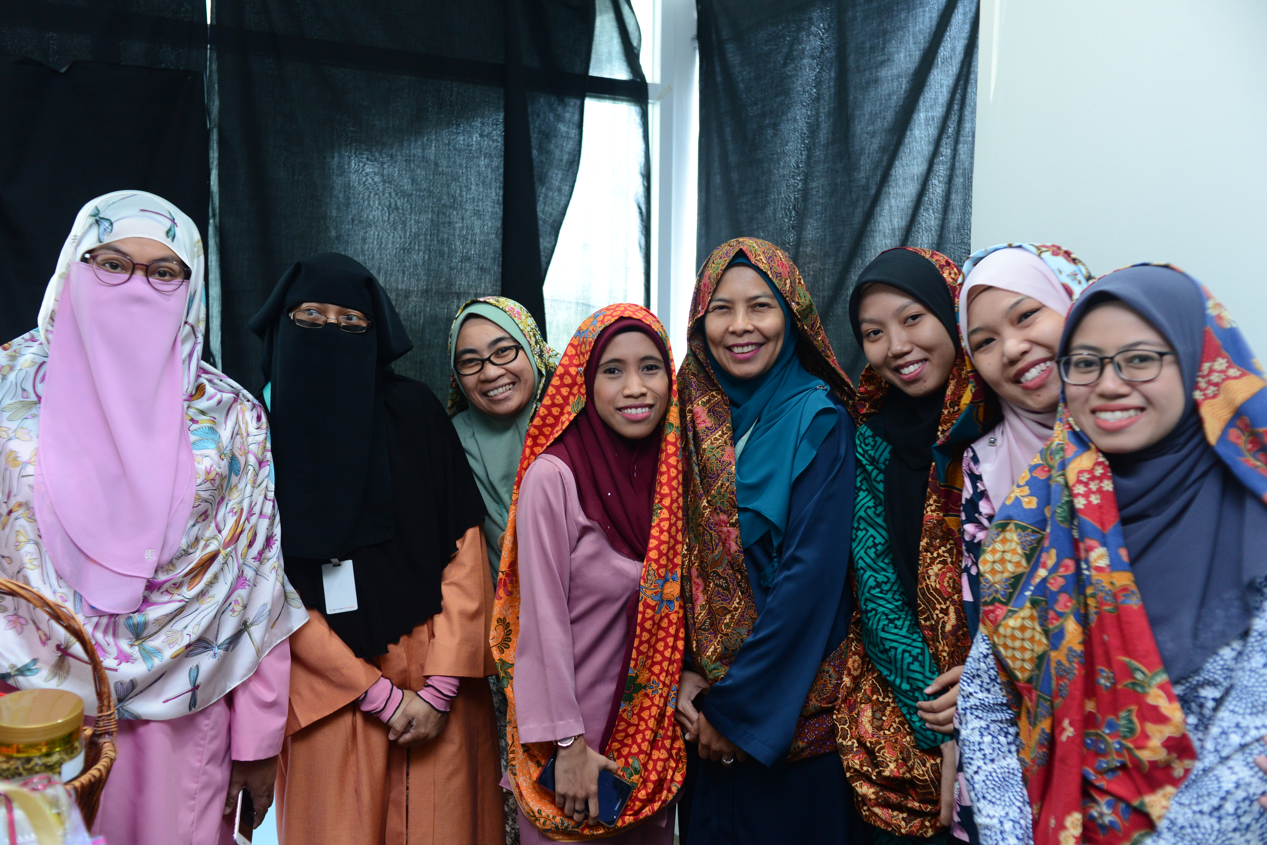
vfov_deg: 37.9
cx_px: 634
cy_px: 422
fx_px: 1232
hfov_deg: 54.4
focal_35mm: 35
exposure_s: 1/60
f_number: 3.2
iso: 1250
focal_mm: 35
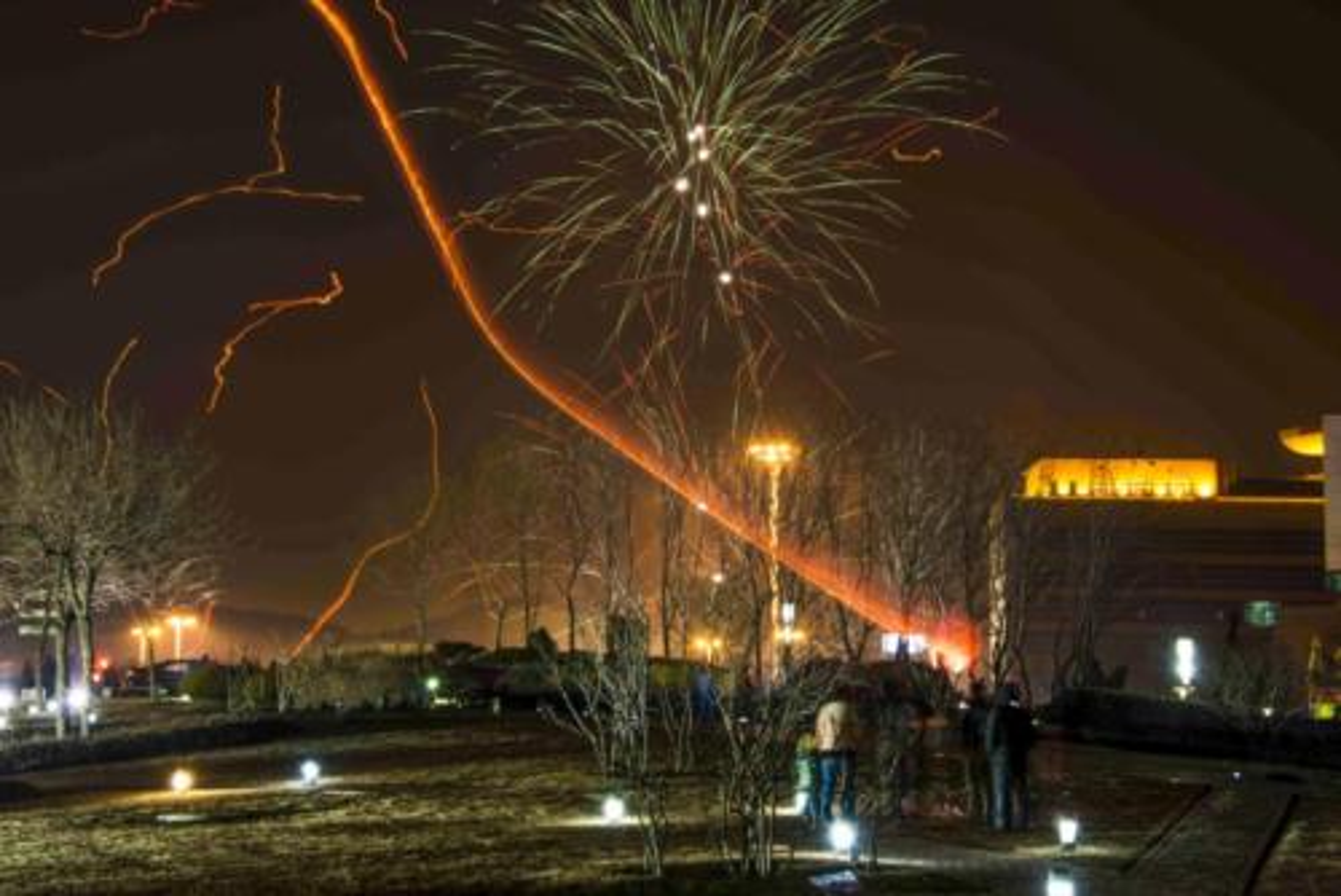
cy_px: 448
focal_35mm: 72
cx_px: 670
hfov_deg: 28.1
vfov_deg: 19.0
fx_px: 2683
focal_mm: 72
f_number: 13
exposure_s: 20
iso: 100
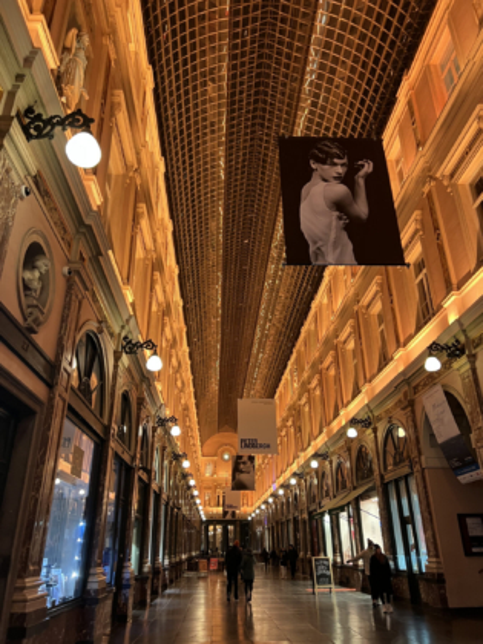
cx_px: 242
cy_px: 322
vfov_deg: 67.3
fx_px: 484
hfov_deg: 53.1
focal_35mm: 26
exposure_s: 1/50
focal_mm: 5.7
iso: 160
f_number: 1.5
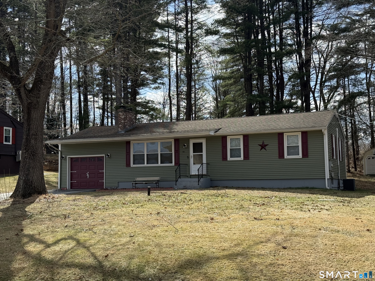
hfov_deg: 39.7
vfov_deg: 30.3
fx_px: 520
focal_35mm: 48
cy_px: 140
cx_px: 188
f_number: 1.78
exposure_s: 1/3891
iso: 80
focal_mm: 6.76
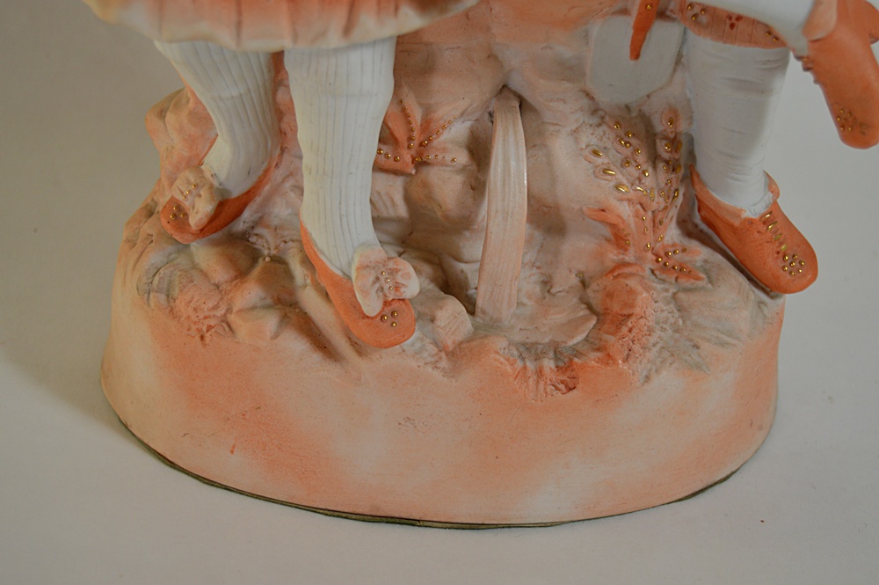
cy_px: 292
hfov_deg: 33.4
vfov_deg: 22.6
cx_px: 440
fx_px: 1464
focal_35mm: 60
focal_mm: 40
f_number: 5
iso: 400
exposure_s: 1/100
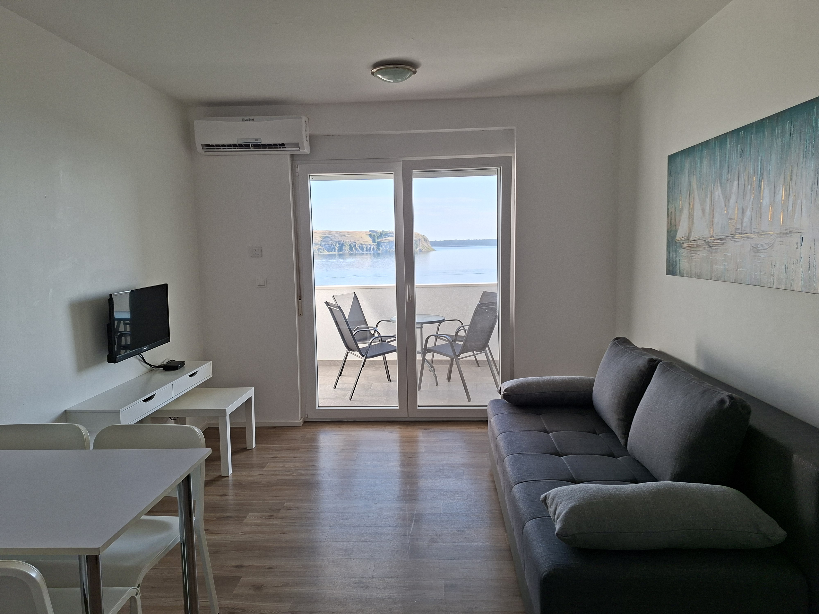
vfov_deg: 58.9
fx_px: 544
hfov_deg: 73.9
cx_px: 410
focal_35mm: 23
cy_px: 307
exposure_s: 1/177
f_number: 1.8
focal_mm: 5.54
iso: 50
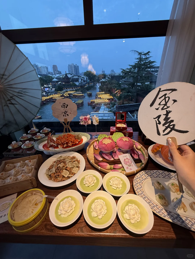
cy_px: 130
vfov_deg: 102.1
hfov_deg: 85.7
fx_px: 105
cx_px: 98
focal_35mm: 14
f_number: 2.2
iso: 125
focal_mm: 2.22
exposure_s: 1/100
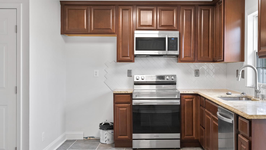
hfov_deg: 48.2
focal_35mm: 42
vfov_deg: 28.3
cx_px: 153
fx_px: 296
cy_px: 69
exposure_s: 1/3
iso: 500
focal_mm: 29
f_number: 9
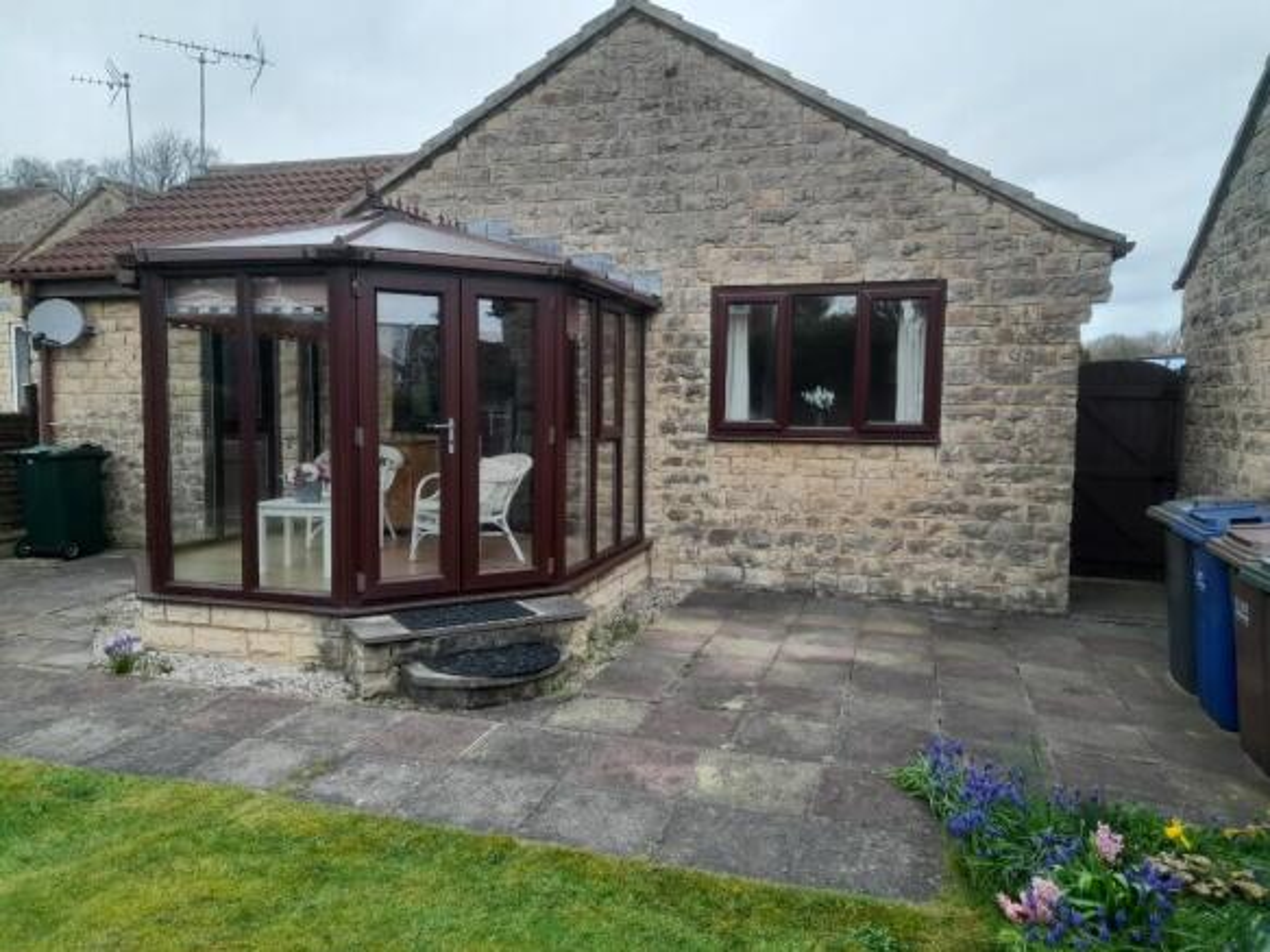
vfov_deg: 54.9
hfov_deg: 69.4
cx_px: 635
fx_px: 917
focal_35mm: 25
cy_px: 476
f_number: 2
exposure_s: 1/100
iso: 32
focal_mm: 4.6
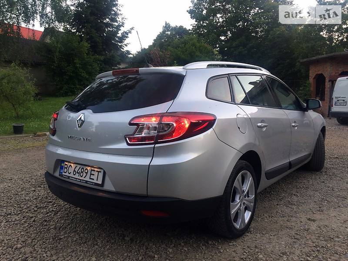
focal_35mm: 29
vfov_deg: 48.2
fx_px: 292
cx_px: 174
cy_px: 130
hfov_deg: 61.7
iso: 32
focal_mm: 4.2
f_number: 2.2
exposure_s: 1/50
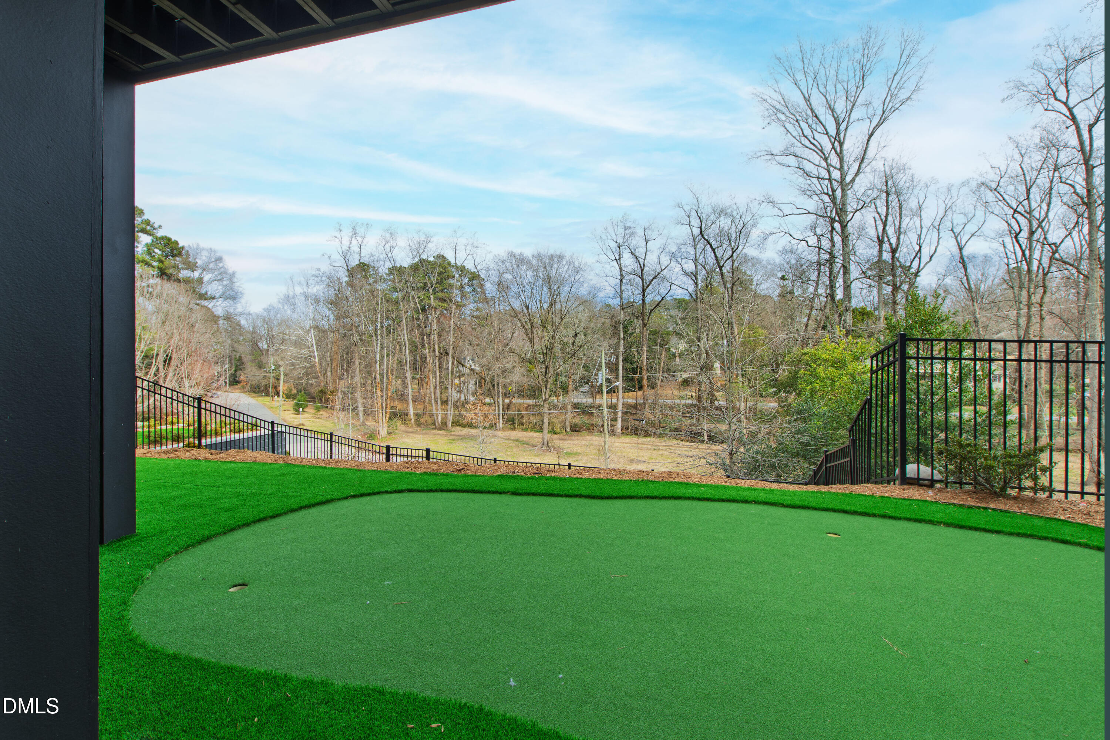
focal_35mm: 15
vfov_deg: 77.3
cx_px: 555
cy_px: 370
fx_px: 462
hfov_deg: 100.4
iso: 100
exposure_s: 1/30
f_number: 8
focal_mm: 10
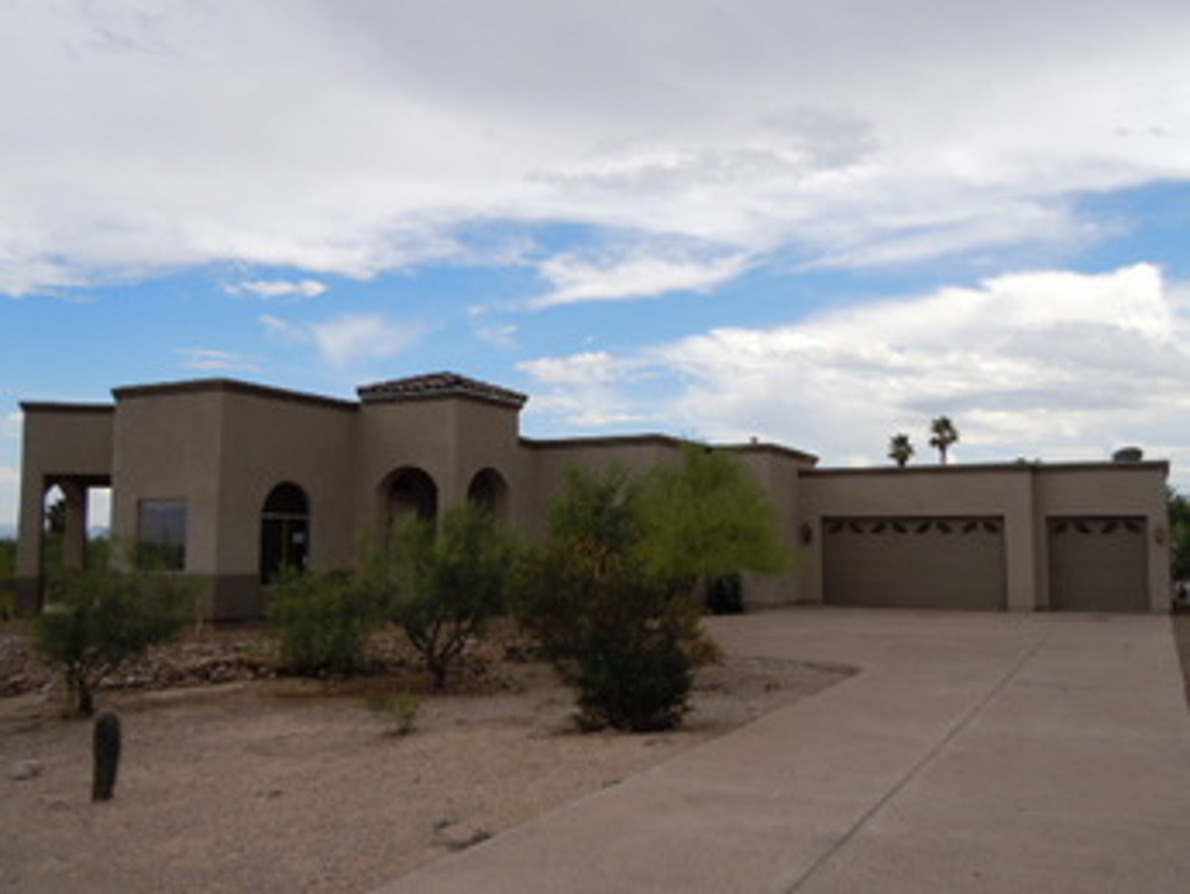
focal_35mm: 30
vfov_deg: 46.8
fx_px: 1032
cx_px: 595
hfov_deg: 59.9
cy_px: 447
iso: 100
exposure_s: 1/800
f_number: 3.5
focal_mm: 5.4
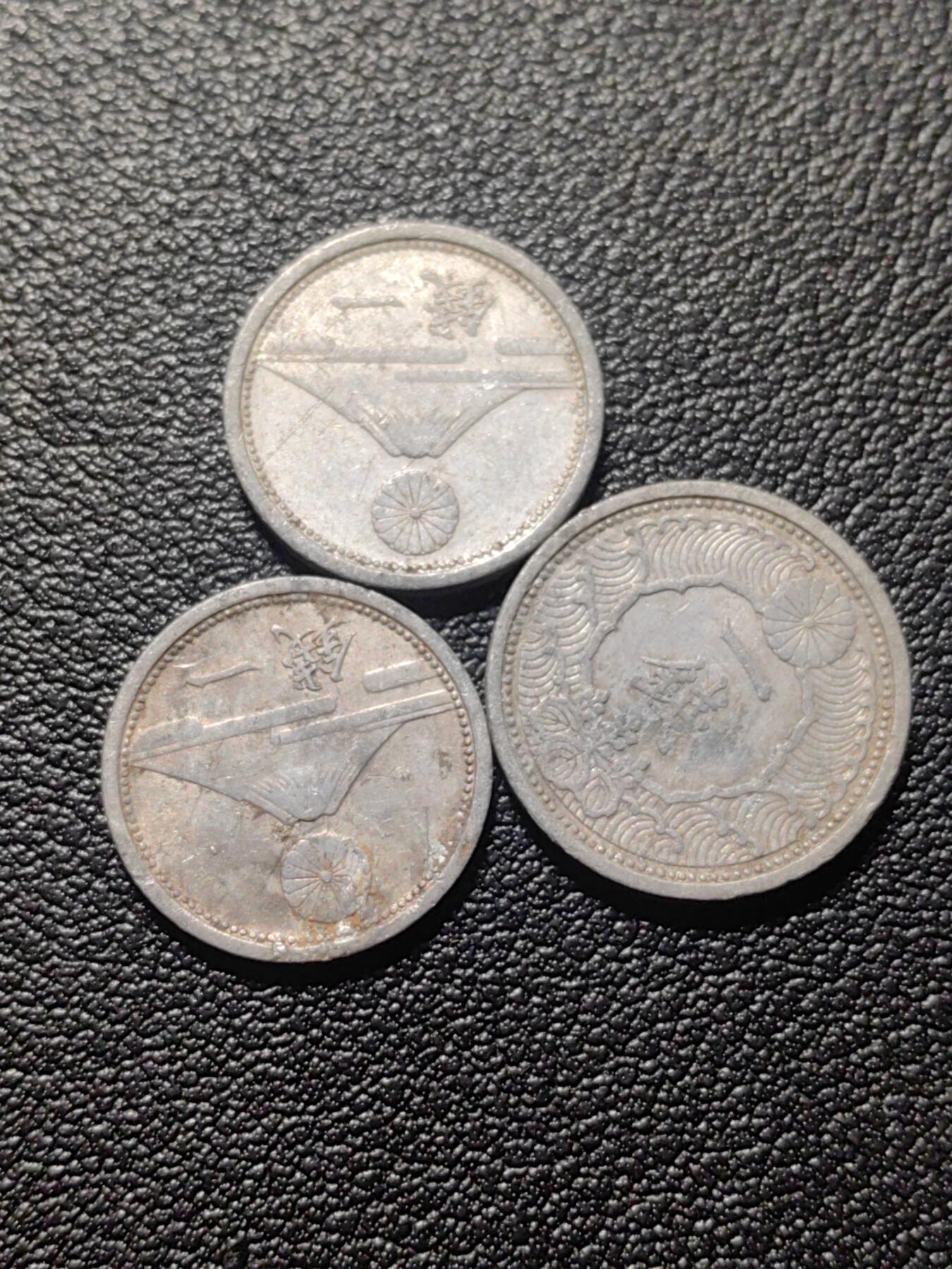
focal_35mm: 65
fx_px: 2383
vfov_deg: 29.8
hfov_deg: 22.6
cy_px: 634
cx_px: 476
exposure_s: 1/100
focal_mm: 5.75
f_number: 2
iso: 80
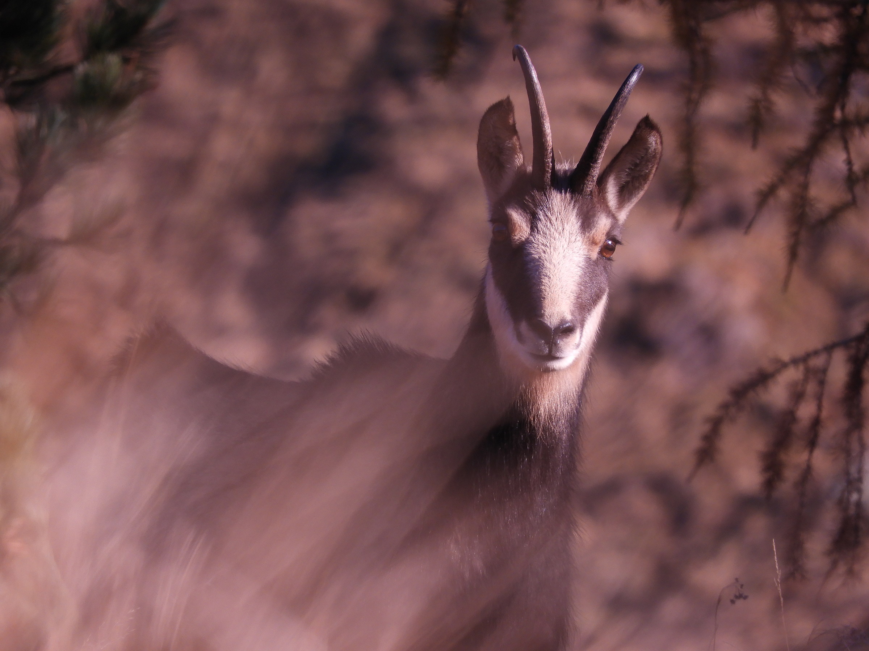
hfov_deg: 1.8
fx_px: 27614
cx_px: 434
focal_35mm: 1100
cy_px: 326
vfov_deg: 1.4
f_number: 5.6
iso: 140
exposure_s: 1/250
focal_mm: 197.1
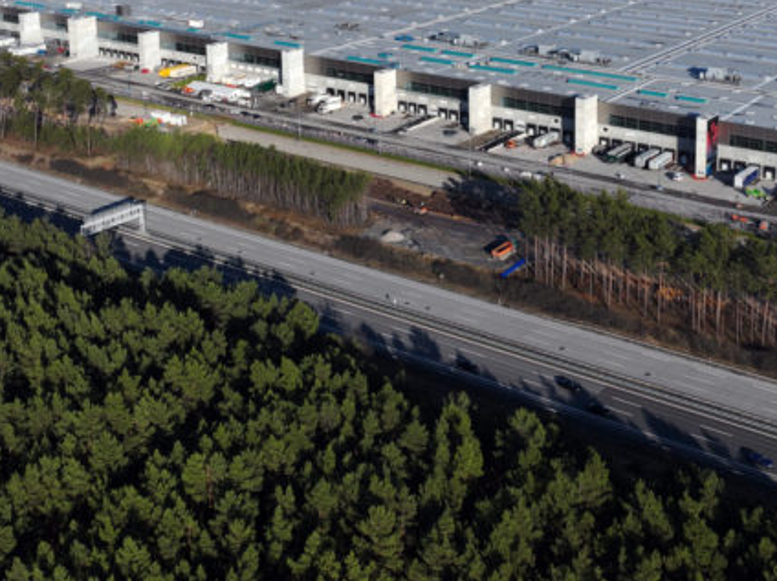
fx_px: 1143
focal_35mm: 51
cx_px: 484
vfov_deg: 26.9
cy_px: -4
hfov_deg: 37.3
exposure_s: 1/2500
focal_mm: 12.3
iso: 100
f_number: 2.8
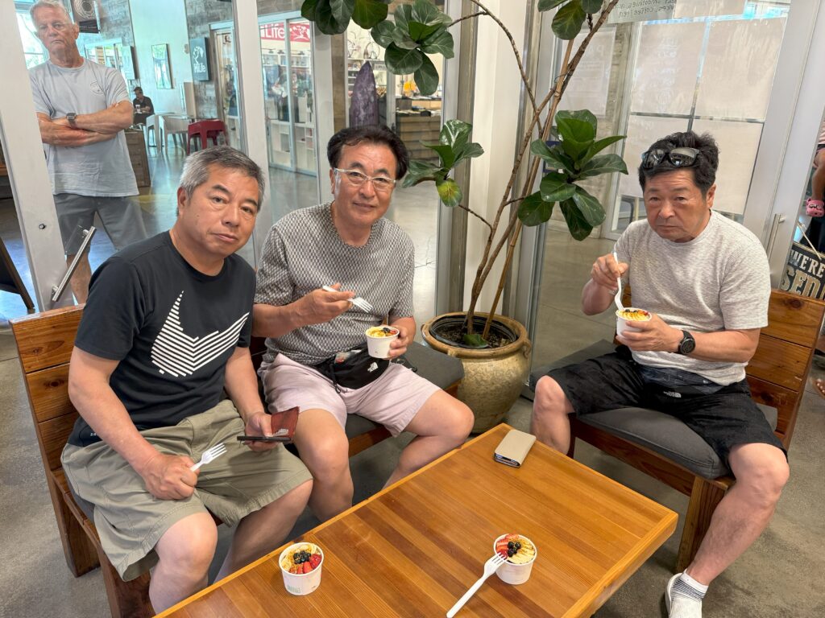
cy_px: 309
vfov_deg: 56.8
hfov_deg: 71.6
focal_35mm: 24
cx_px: 412
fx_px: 572
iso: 250
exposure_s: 1/60
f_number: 1.78
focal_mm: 6.76
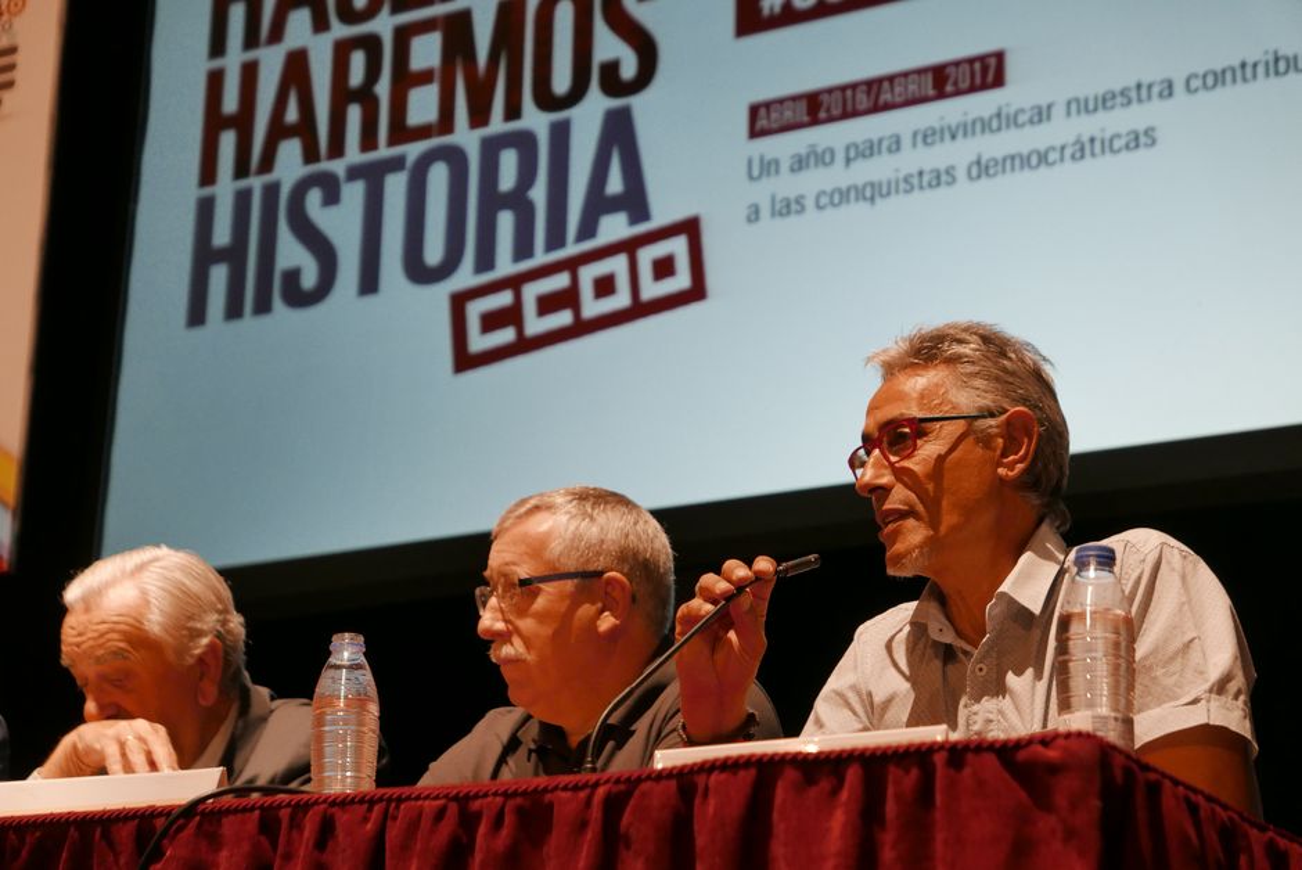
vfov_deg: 18.2
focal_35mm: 75
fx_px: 2714
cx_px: 651
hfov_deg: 27.0
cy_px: 435
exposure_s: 1/125
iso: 800
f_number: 2.8
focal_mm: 34
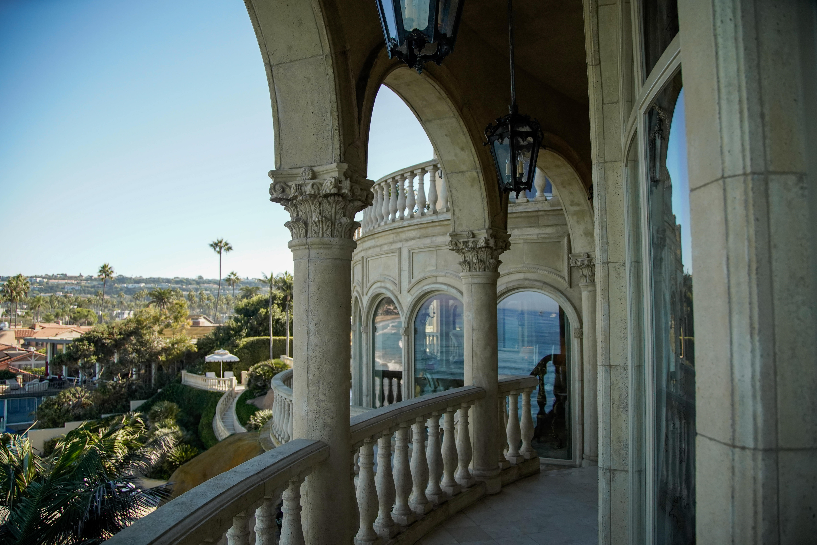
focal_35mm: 24
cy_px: 272
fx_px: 545
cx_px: 408
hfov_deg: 73.8
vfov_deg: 53.1
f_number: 4
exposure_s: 1/2500
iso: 2000
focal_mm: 24
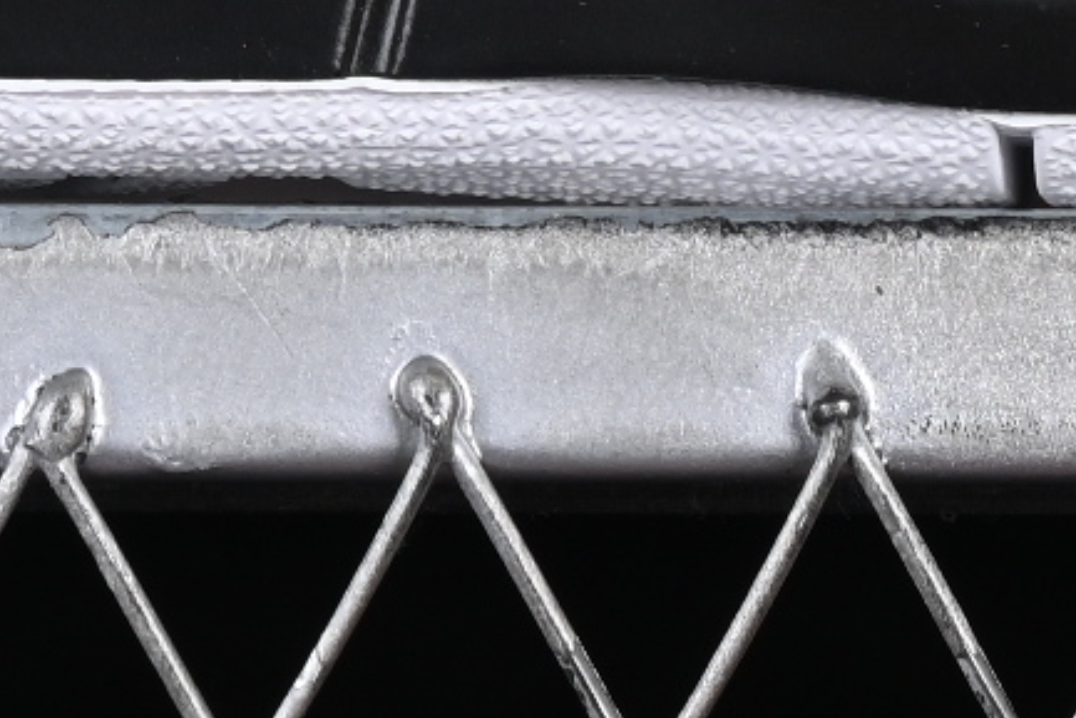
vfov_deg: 2.8
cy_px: -1195
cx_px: 20
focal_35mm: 482
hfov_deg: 4.3
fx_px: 14410
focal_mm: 50
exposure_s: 1/80
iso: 160
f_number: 8
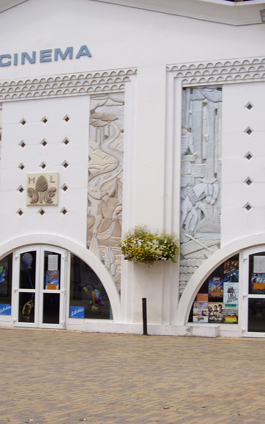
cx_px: 140
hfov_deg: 17.2
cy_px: 245
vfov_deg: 27.1
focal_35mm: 76
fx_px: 878
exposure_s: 1/160
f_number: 8
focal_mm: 7.9
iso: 64
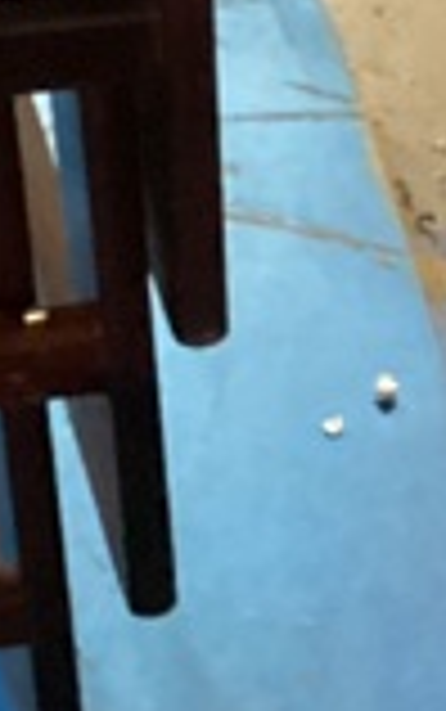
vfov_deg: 11.3
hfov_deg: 7.4
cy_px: -668
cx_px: -518
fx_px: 3281
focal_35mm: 169
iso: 500
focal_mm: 3.3
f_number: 2.4
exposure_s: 1/25
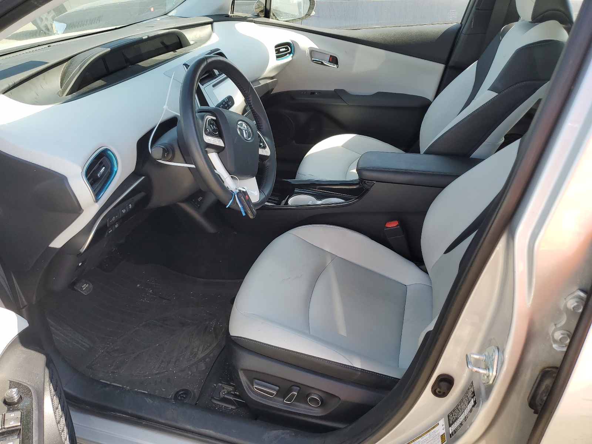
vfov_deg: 53.1
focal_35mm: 26
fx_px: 445
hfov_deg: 67.3
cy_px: 222
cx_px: 296
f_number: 1.5
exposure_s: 1/476
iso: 50
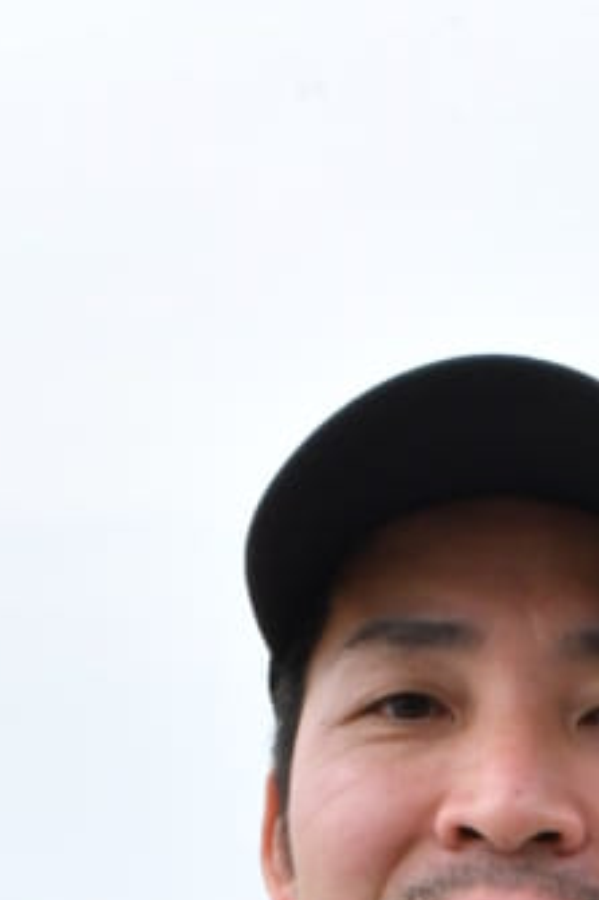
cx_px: 694
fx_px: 3248
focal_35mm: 130
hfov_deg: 10.4
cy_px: 1542
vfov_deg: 14.2
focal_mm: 23
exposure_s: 1/160
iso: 800
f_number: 22
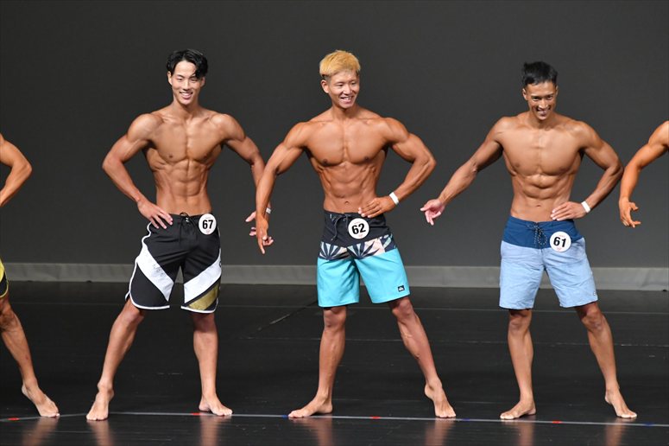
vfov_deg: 4.4
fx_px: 5851
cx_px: 334
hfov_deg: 6.5
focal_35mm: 315
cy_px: 223
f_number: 5.6
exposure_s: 1/400
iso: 4000
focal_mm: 210
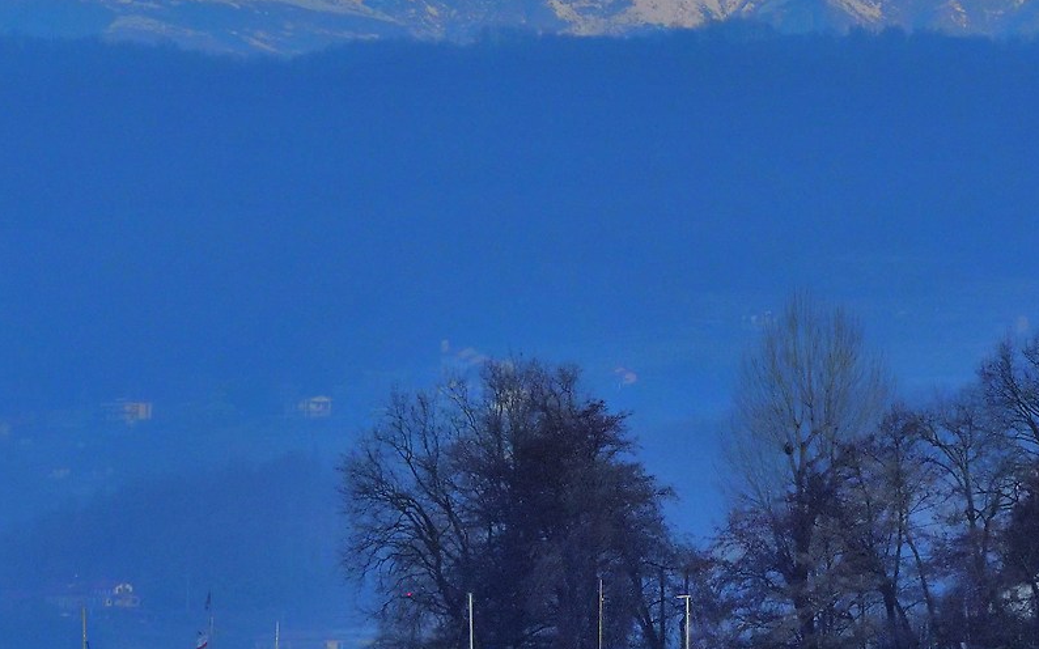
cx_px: 1358
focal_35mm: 462
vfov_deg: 2.8
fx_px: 13080
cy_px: -239
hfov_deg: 4.5
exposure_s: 1/2500
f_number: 8
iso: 3200
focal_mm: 150
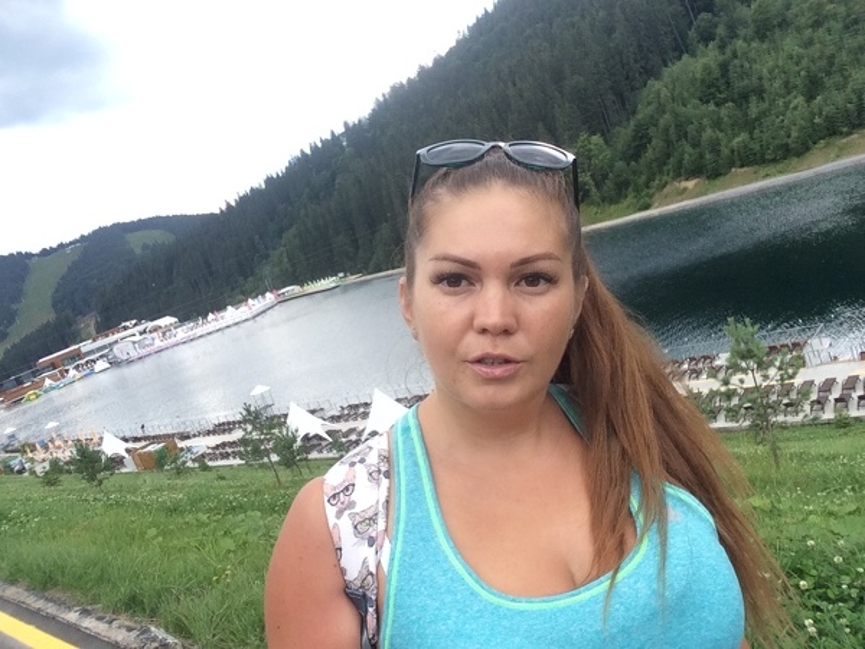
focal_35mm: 31
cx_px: 432
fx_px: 775
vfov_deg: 45.4
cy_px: 324
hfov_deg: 58.4
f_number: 2.4
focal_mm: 2.15
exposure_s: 1/391
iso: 50
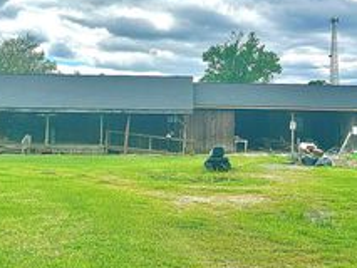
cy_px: 88
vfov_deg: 23.9
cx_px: 179
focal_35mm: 61
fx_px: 629
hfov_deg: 31.7
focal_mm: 5.7
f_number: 1.5
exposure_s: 1/6579
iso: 50
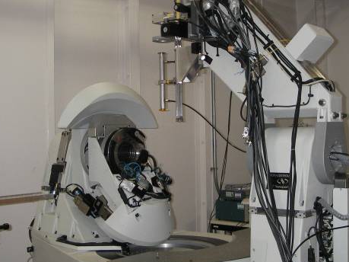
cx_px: 182
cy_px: 109
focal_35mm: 53
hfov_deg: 36.2
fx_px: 534
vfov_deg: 27.5
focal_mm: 6.3
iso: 100
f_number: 3.3
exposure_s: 1/30
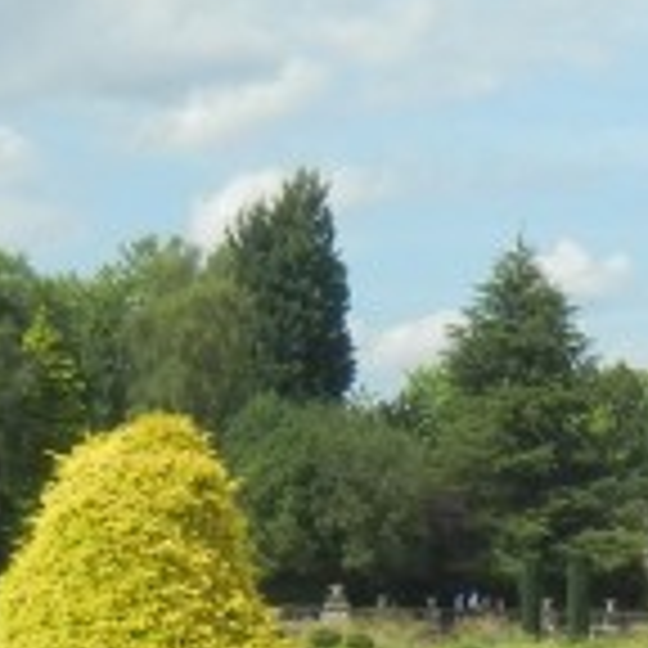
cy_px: 621
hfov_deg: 9.2
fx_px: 3982
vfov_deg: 9.3
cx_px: 706
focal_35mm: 188
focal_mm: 5.4
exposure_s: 1/472
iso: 160
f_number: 7
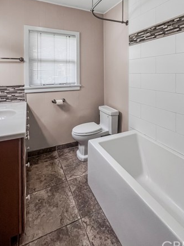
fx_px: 135
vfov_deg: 80.7
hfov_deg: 68.6
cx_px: 97
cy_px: 75
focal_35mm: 19
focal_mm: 1.57
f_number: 1.8
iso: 100
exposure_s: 1/120
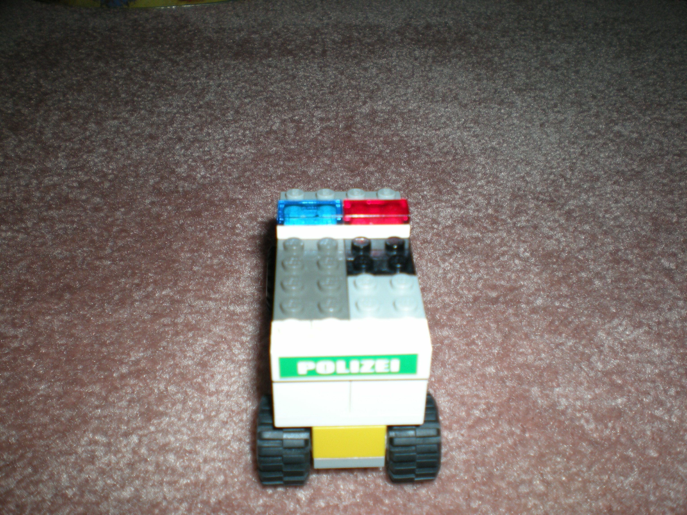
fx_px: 754
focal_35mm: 38
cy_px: 258
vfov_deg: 37.7
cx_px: 344
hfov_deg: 49.0
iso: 64
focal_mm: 6.3
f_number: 3.1
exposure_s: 1/60
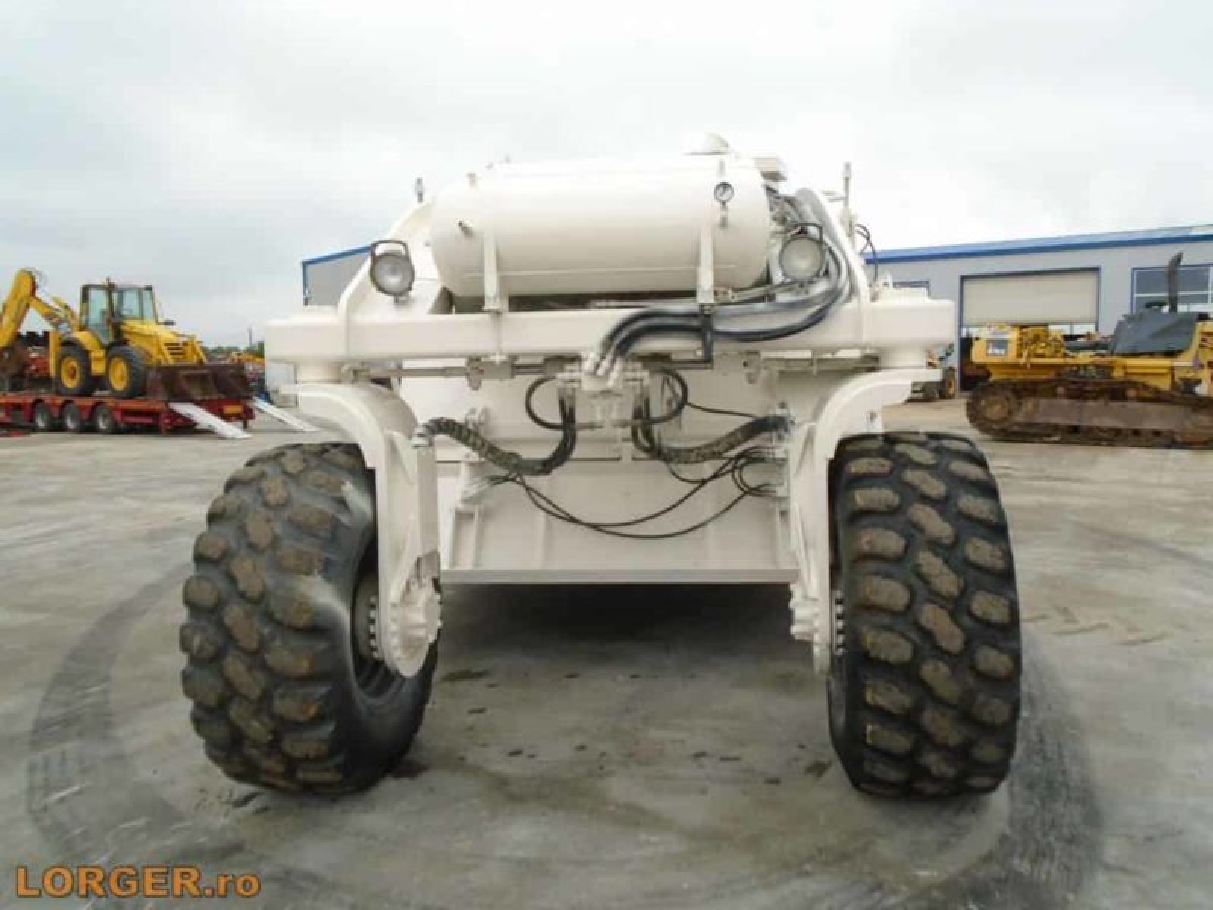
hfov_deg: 67.3
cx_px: 606
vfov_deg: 53.1
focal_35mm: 26
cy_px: 455
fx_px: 911
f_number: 3.2
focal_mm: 4.6
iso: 100
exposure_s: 1/200
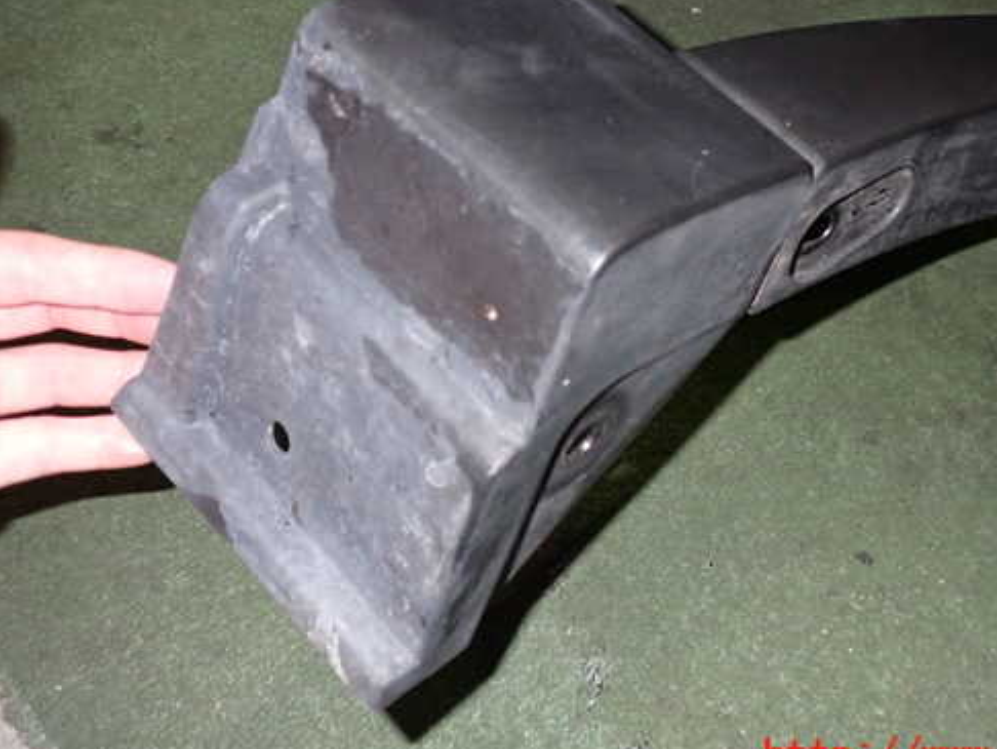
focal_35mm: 37
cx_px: 611
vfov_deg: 38.6
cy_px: 322
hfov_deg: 49.7
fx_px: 1066
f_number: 6.3
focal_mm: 5.4
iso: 800
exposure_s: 1/30
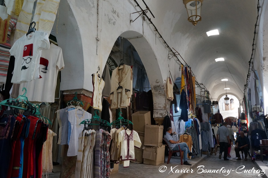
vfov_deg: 53.0
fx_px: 178
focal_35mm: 24
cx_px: 134
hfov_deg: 73.8
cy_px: 89
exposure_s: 1/50
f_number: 6.3
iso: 800
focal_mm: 16
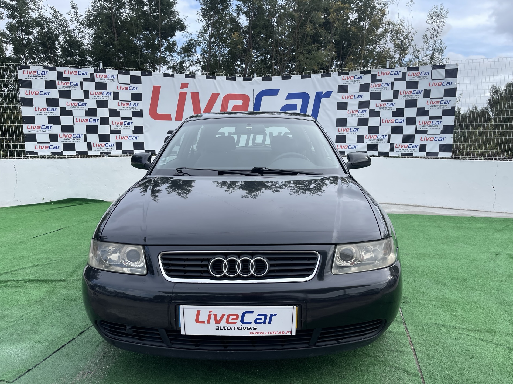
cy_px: 205
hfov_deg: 63.4
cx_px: 261
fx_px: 415
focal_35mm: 28
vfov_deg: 49.7
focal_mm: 5.1
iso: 32
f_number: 1.6
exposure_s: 1/1597
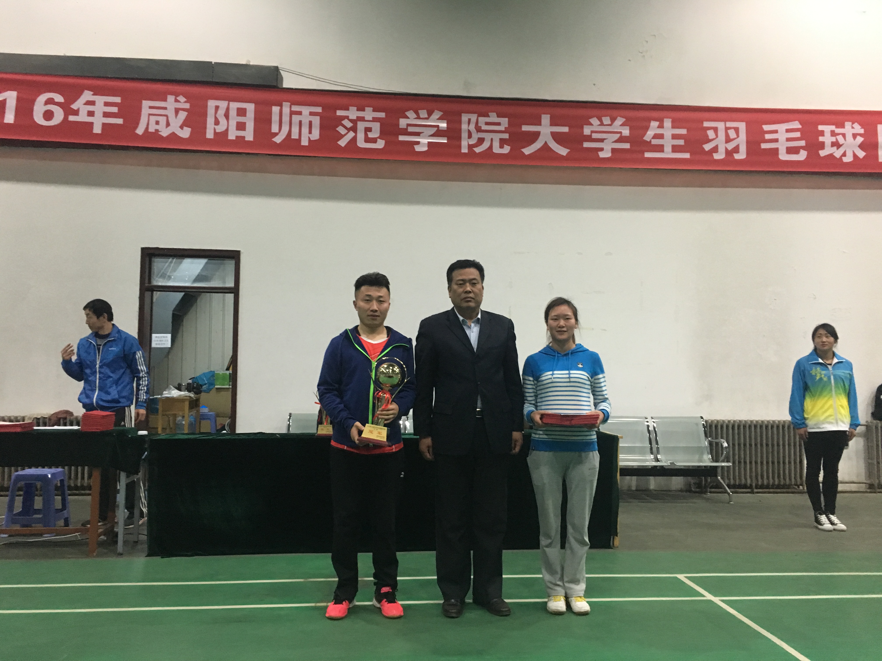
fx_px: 739
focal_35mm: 29
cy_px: 330
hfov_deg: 61.7
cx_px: 441
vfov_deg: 48.2
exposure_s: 1/17
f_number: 2.2
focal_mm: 4.15
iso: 200
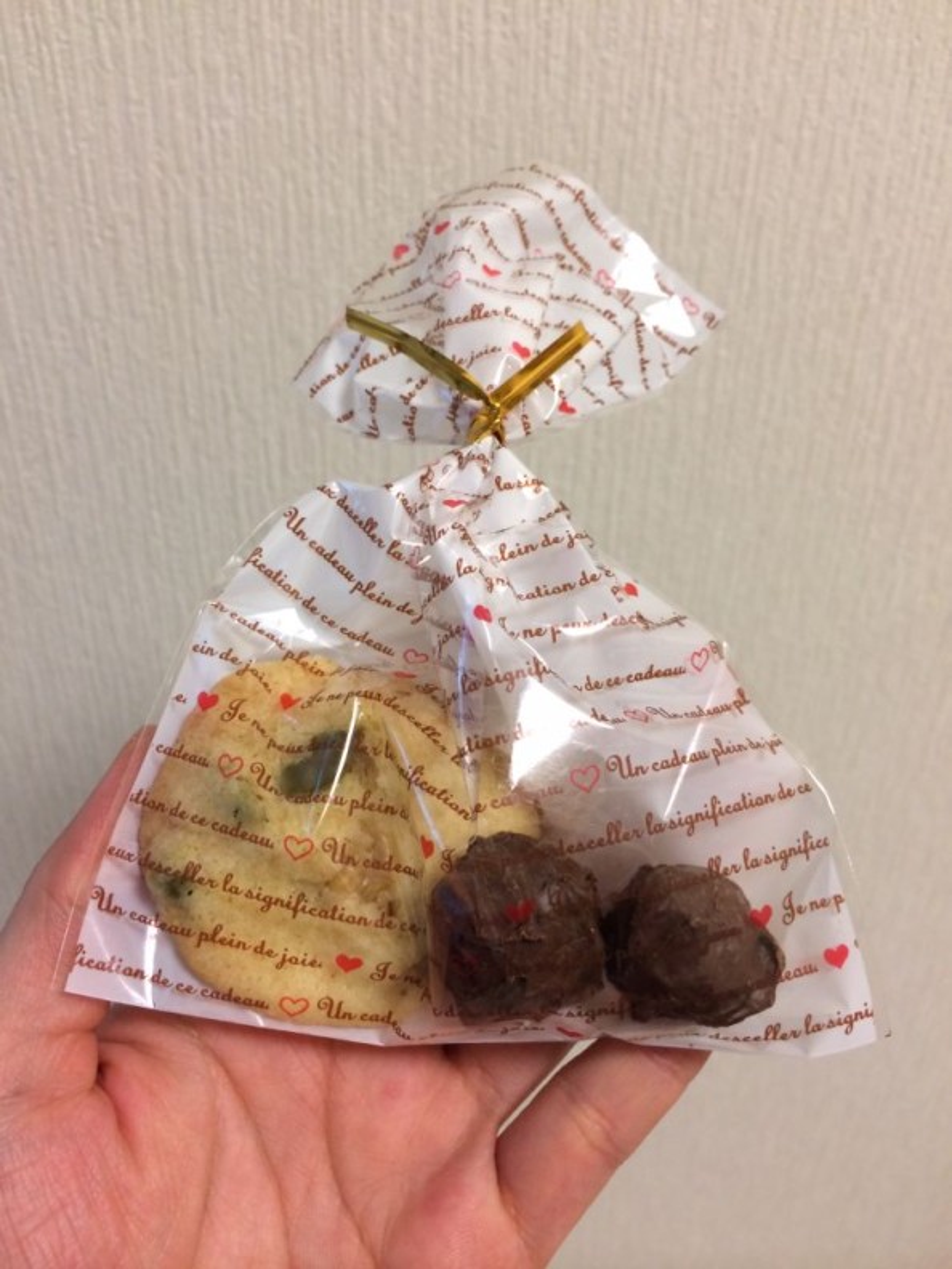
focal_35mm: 30
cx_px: 476
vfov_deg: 60.0
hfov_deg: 46.8
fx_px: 1100
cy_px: 634
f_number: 2.2
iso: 125
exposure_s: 1/33
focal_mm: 4.12
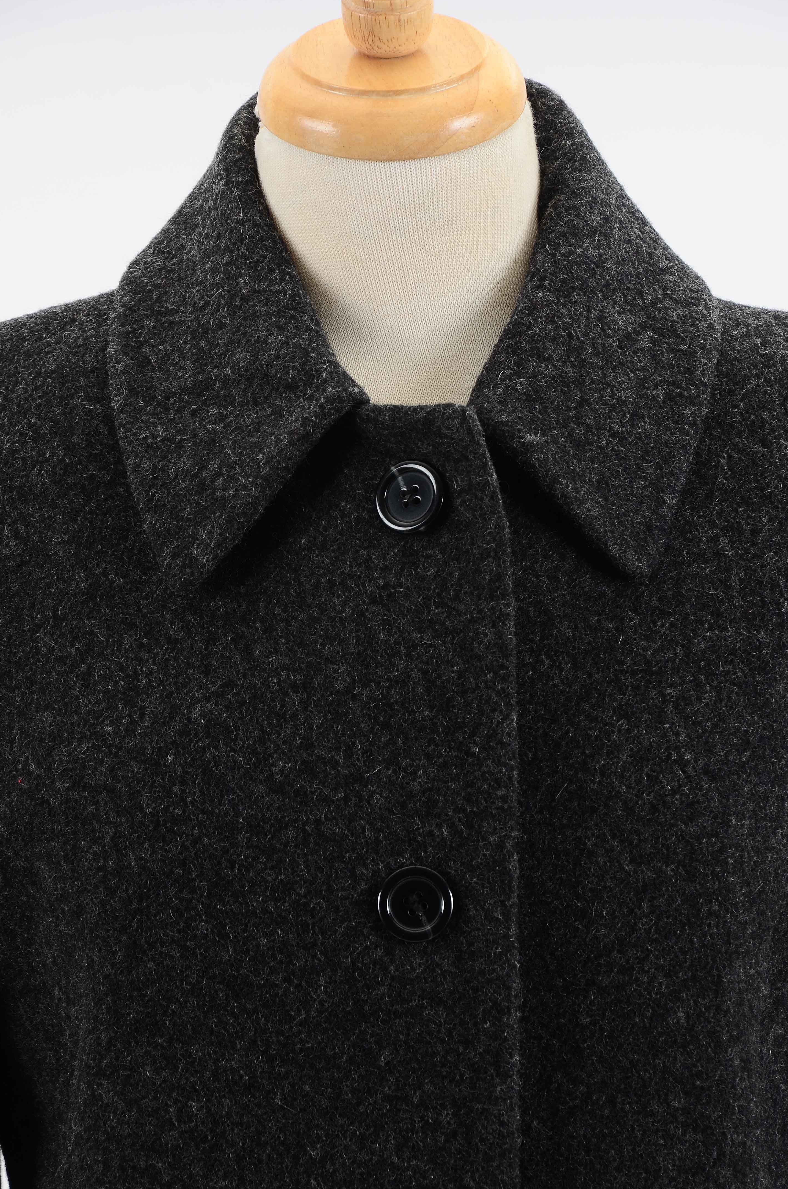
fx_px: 5922
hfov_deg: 7.6
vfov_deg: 11.5
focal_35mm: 180
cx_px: 399
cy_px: 661
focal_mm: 105
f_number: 8
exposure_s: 1/80
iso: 160
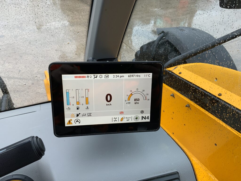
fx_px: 202
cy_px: 90
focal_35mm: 29
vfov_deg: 48.2
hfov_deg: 61.7
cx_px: 120
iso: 64
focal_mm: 3
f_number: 1.8
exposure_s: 1/122
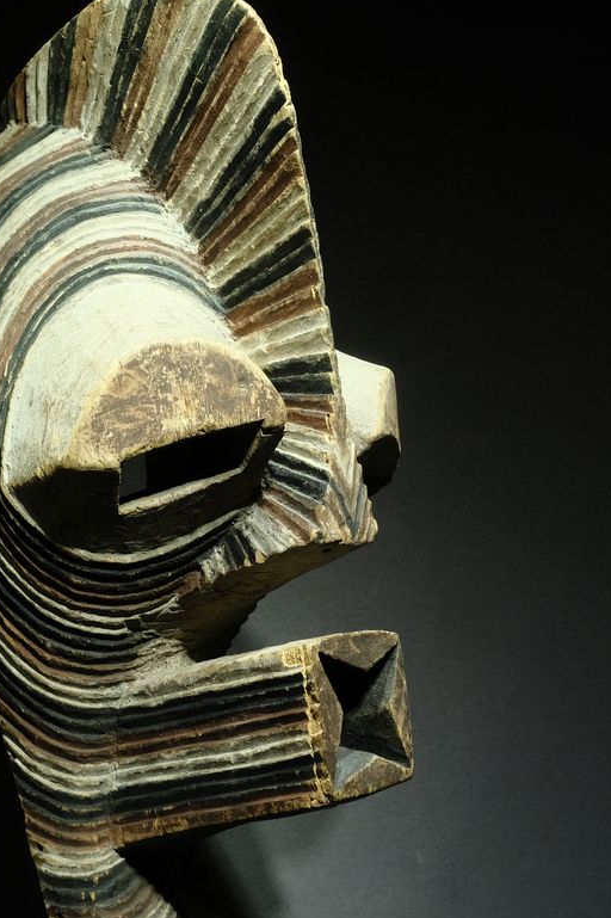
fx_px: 1707
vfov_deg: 29.6
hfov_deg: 20.1
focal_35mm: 67
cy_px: 682
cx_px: 141
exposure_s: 1/100
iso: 1000
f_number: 5
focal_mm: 27
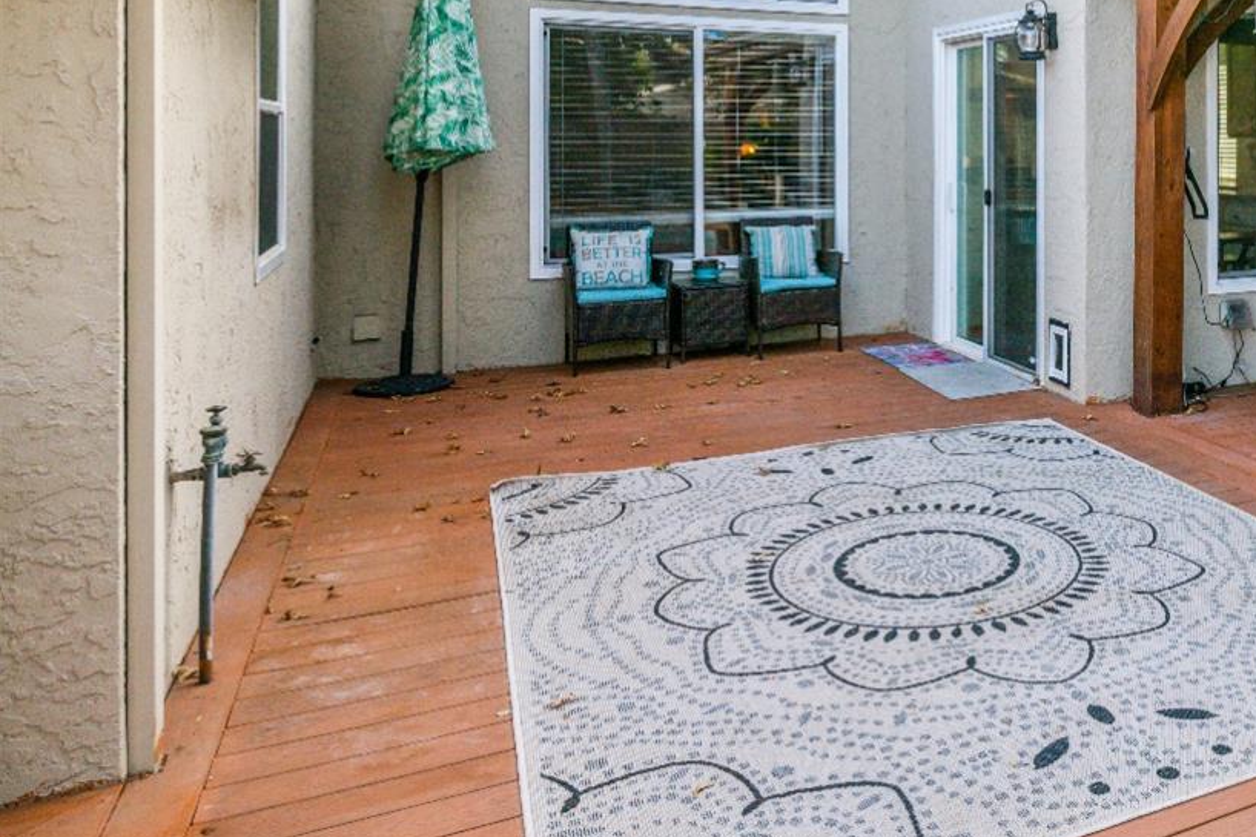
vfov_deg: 37.8
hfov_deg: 50.2
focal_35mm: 33
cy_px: 115
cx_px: 1150
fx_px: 1151
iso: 100
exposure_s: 1/160
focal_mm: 18
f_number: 8
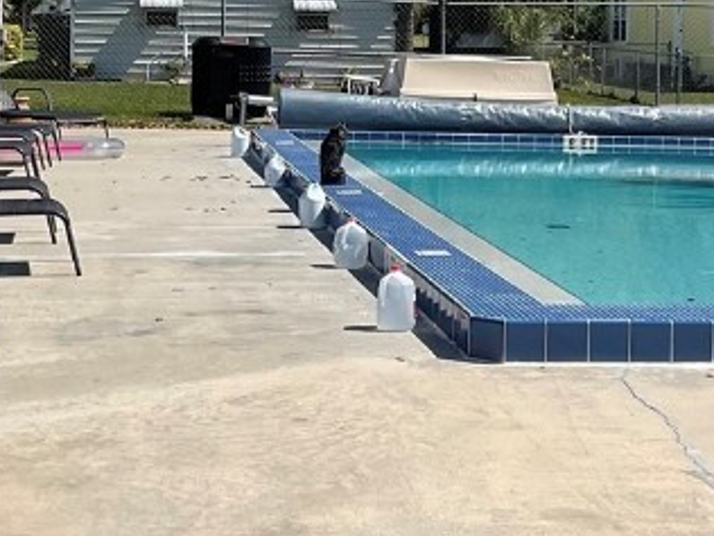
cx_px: 298
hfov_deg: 20.8
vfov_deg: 15.5
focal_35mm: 94
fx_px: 1939
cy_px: 54
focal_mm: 3
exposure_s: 1/3125
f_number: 1.8
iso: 16
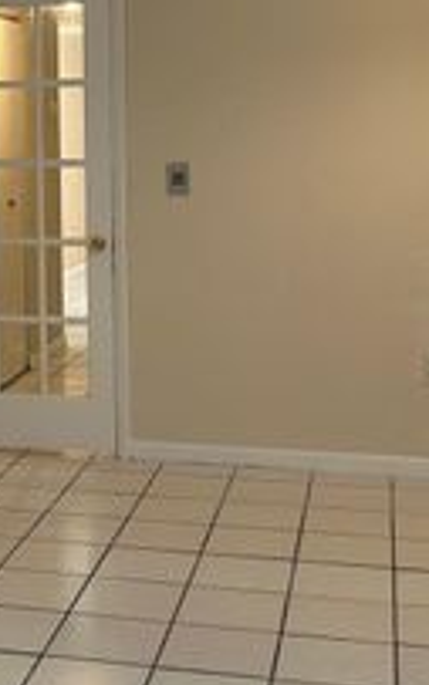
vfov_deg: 29.8
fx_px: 1271
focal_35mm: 68
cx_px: 10
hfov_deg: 18.7
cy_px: 197
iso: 80
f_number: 1.5
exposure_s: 1/60
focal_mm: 5.7
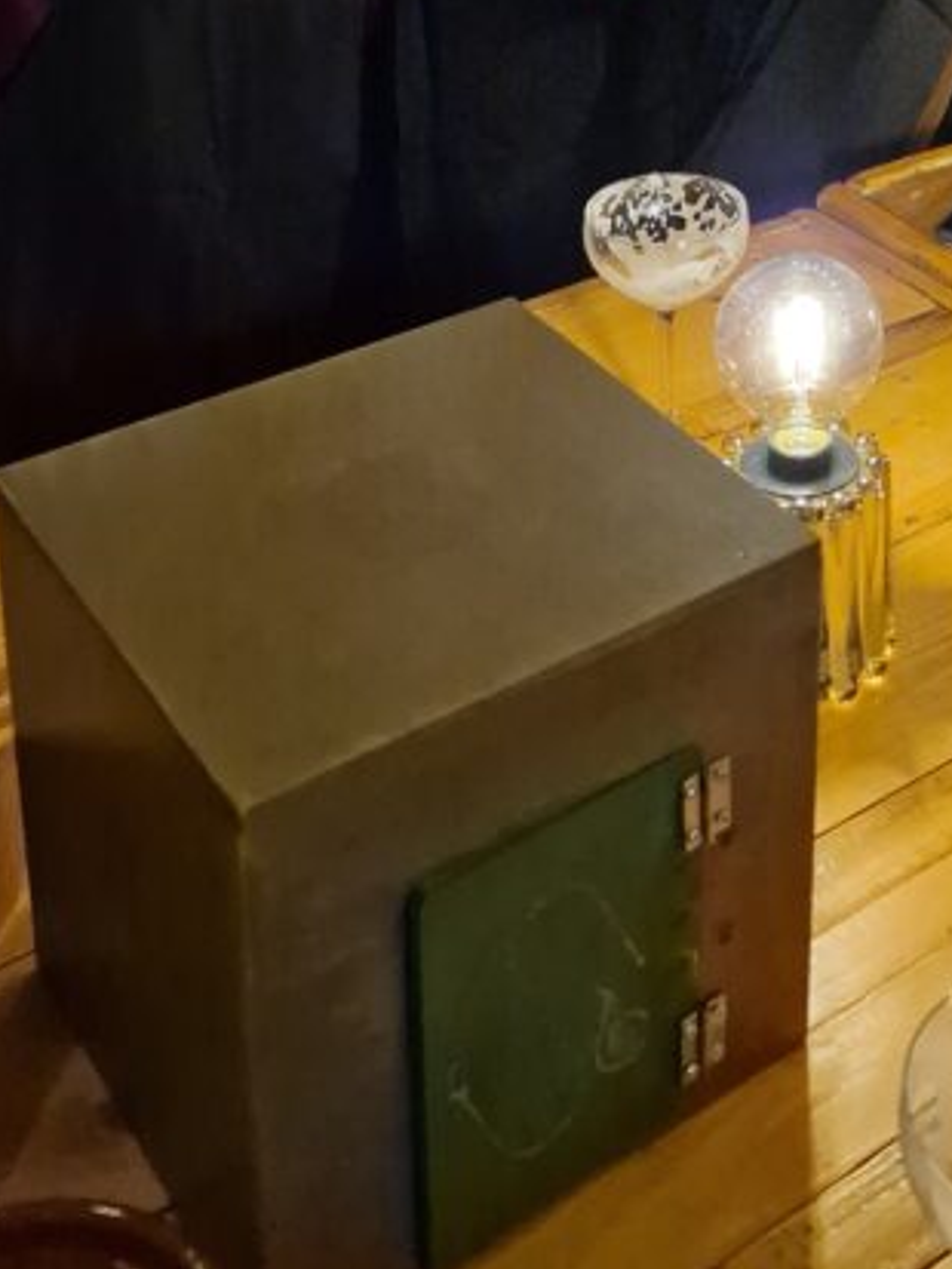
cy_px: -132
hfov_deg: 24.9
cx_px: 866
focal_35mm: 57
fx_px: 2089
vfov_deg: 30.2
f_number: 1.8
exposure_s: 1/25
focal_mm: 6.4
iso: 1250
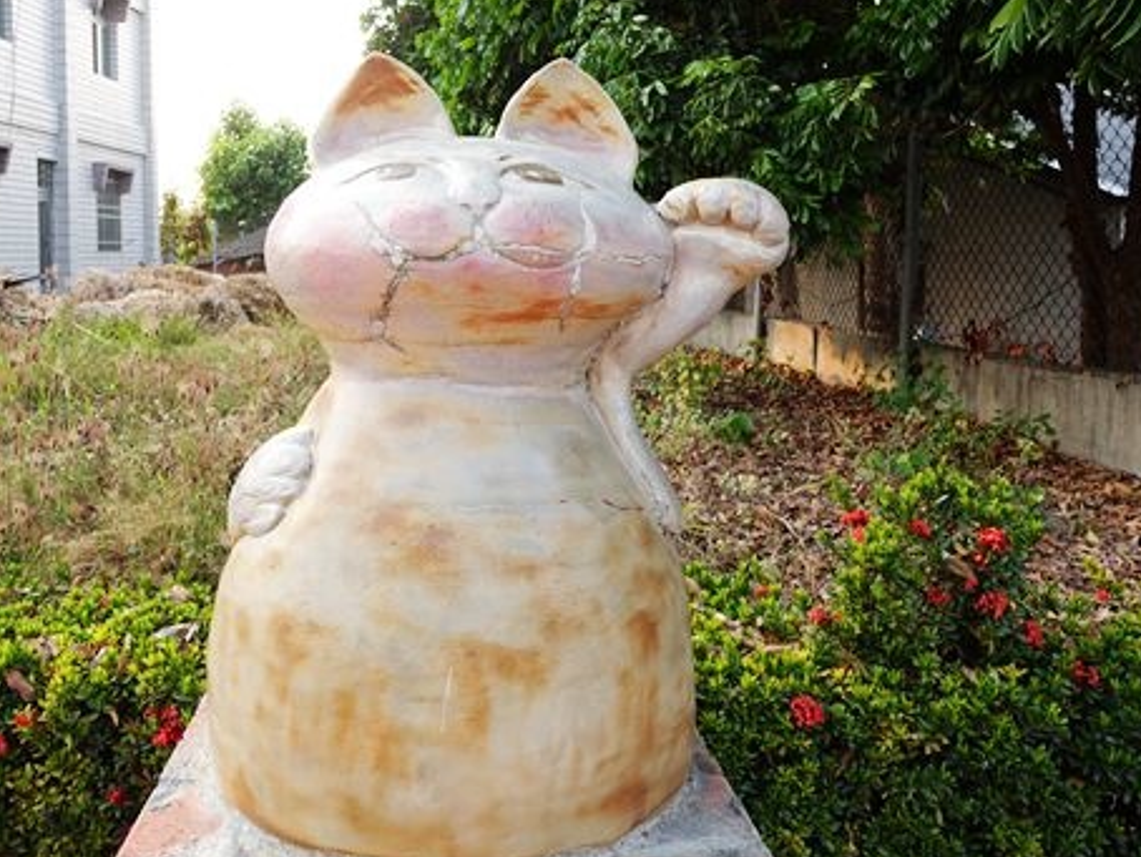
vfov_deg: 42.7
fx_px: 1088
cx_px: 452
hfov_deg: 54.9
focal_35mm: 33
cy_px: 325
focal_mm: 8.8
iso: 125
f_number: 3.5
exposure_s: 1/80
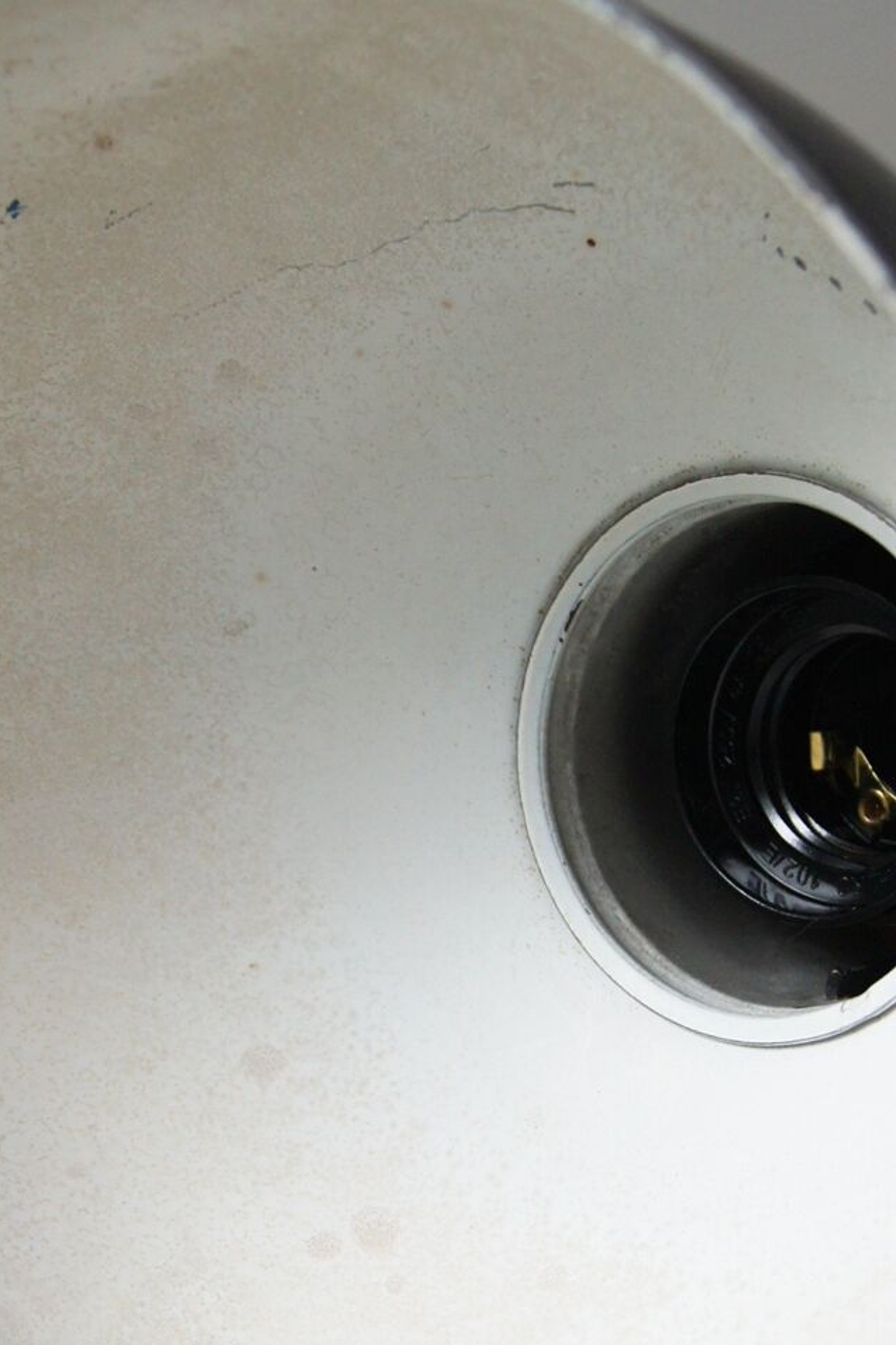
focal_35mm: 88
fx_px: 3287
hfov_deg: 15.5
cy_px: 822
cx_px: 235
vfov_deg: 23.1
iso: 400
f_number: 5.6
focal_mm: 28
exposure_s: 1/20
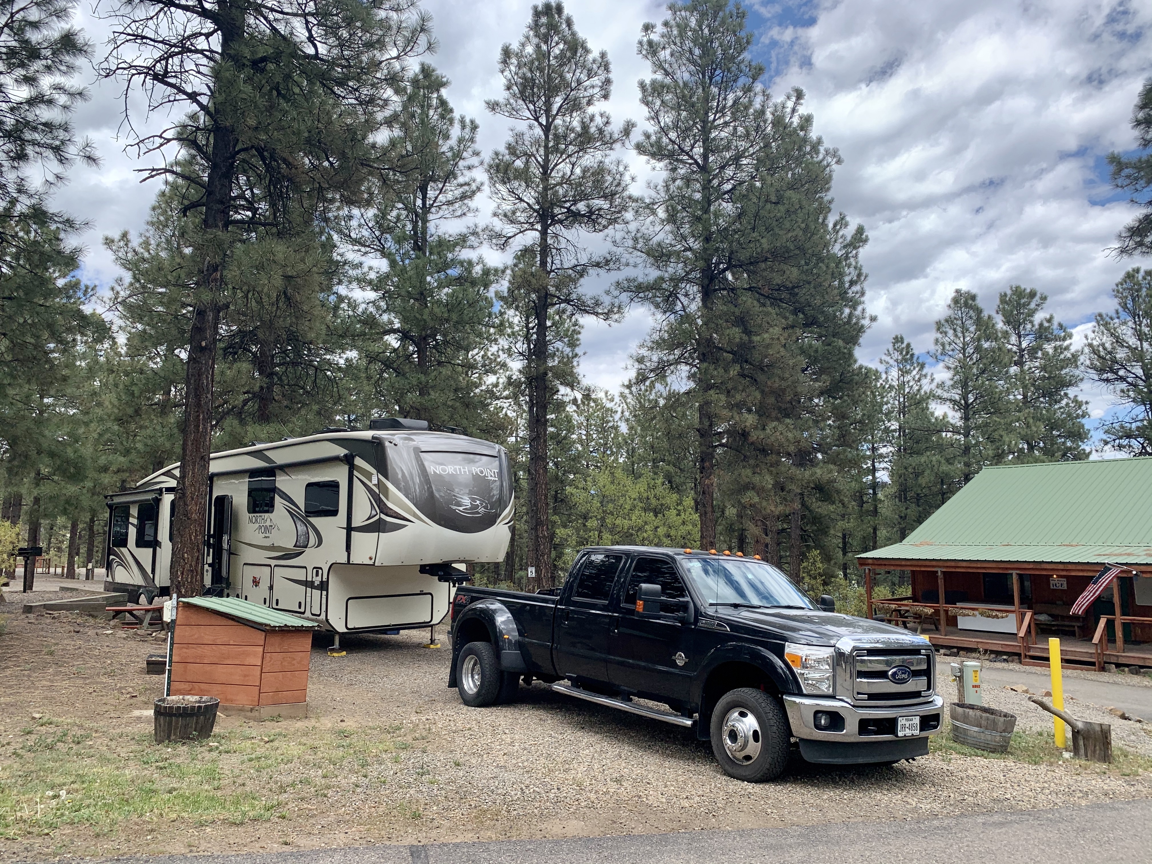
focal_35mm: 26
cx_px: 576
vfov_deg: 53.1
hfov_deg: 67.3
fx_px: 865
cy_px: 432
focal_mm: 4.25
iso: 25
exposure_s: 1/1282
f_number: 1.8
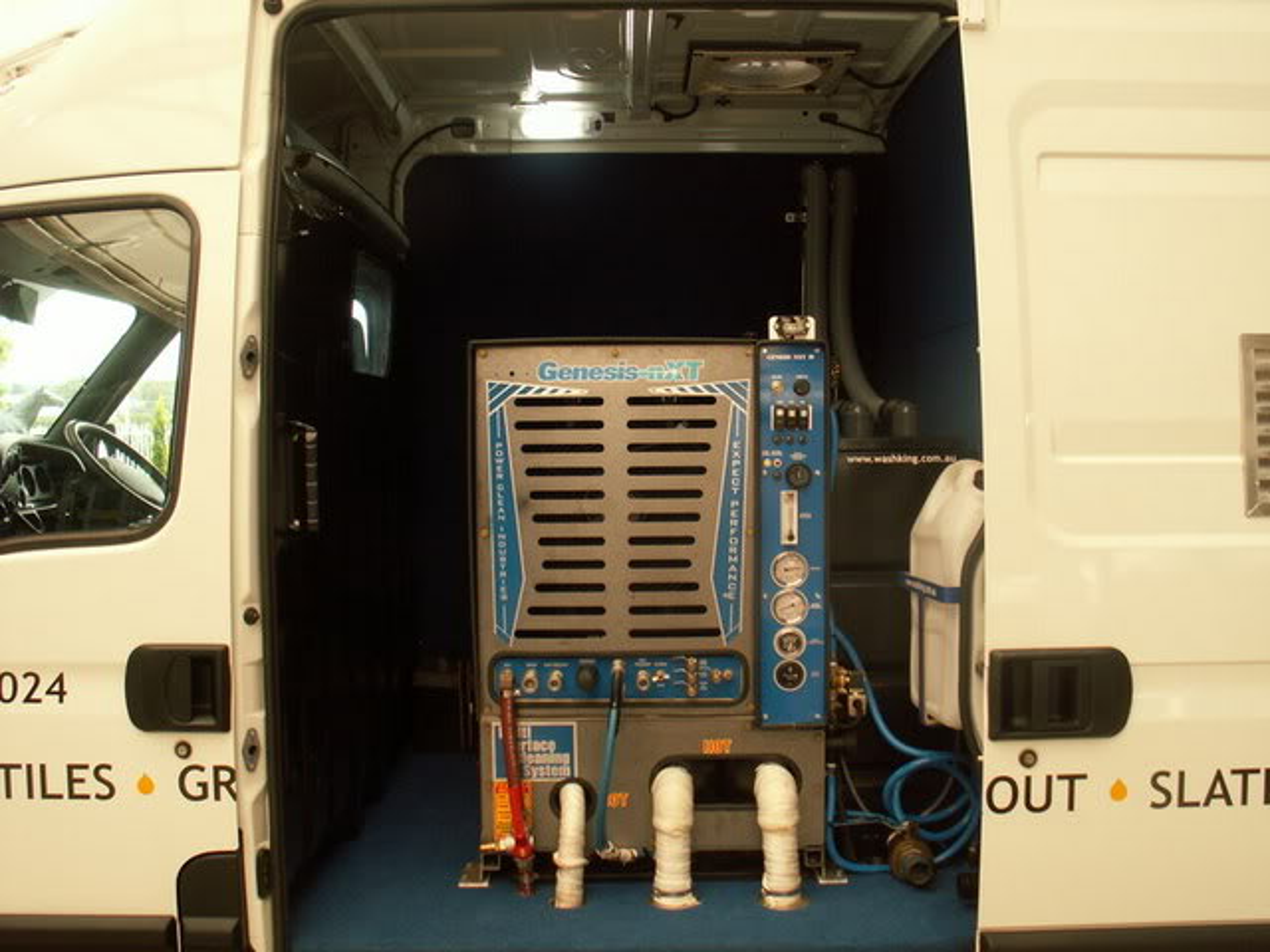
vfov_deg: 39.7
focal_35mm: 36
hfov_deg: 51.4
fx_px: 1321
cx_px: 635
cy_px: 476
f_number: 2.8
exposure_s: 1/40
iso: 64
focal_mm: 5.89
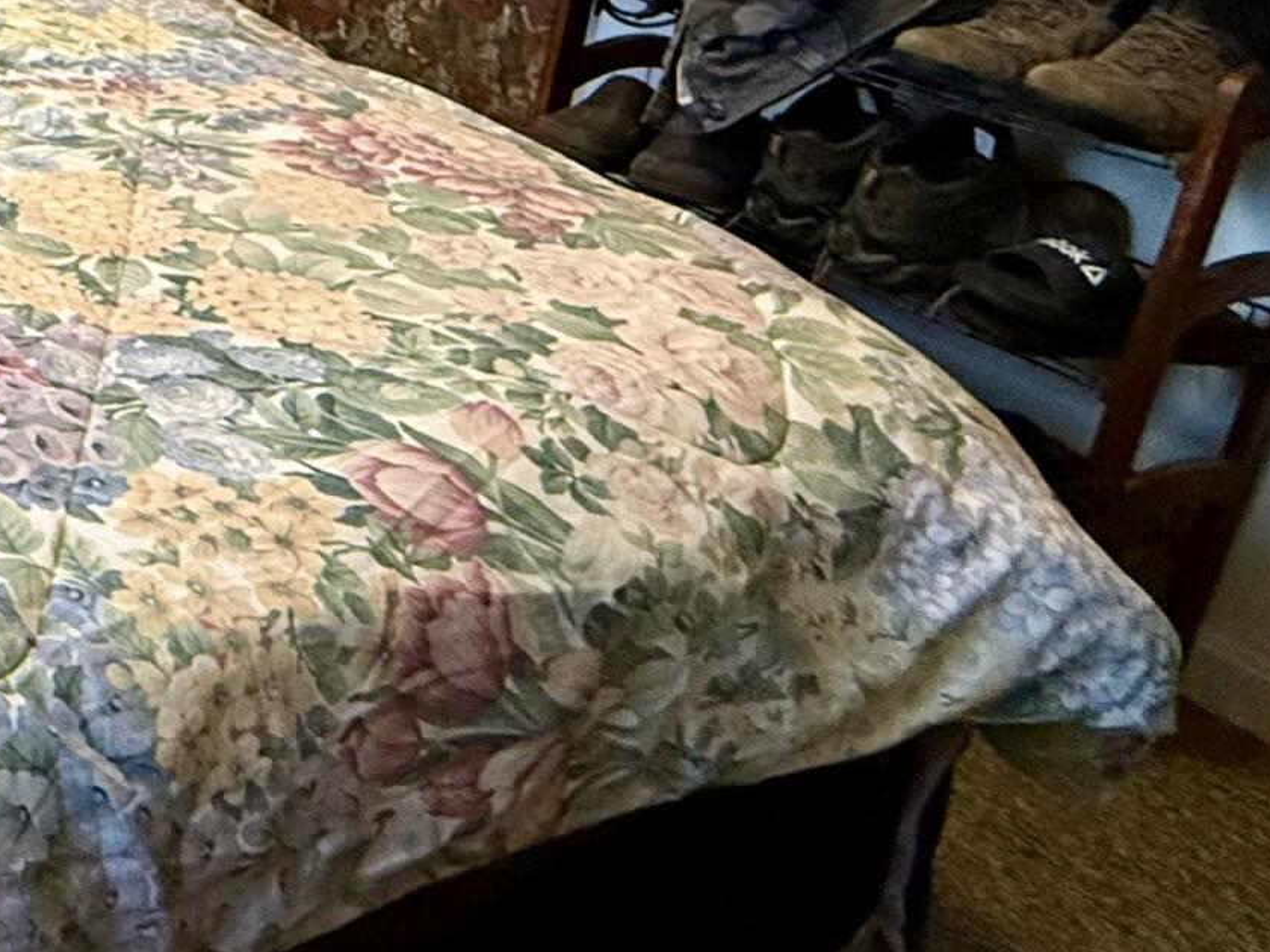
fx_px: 1834
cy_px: -53
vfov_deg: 27.1
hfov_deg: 28.3
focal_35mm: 50
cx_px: -532
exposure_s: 1/60
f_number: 2.2
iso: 400
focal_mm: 2.22
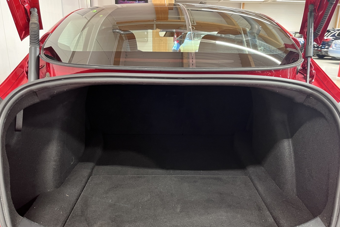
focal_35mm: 28
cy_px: 126
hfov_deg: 65.5
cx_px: 174
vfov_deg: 46.3
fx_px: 264
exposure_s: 1/33
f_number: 1.6
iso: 500
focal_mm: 5.1
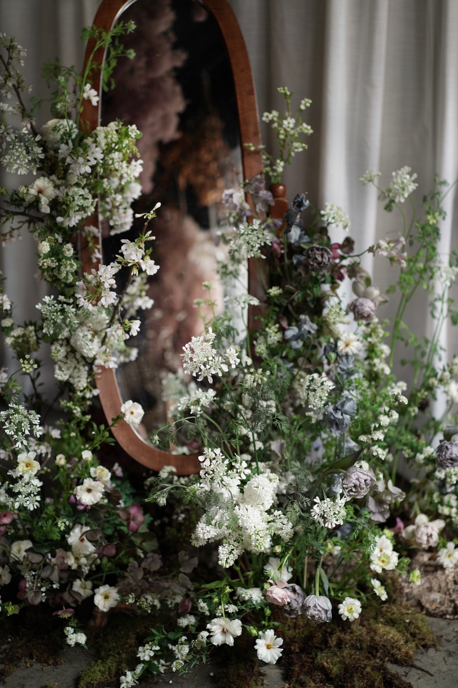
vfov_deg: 36.2
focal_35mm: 55
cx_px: 229
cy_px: 344
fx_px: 1050
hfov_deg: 24.6
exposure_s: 1/100
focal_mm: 55
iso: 640
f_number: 2.2
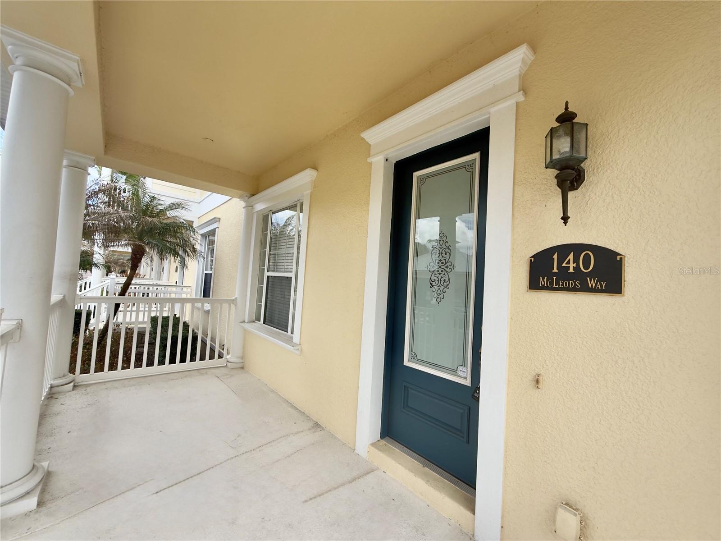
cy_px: 270
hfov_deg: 102.1
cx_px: 360
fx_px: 292
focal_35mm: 14
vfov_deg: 85.7
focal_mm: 2.22
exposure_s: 1/506
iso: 40
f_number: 2.2
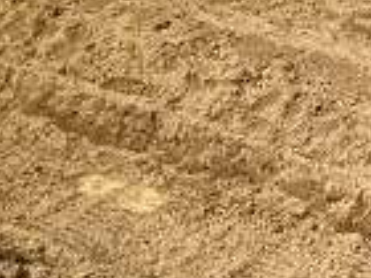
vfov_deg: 14.1
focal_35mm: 100
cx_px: 527
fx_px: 1072
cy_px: 371
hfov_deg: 17.9
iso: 50
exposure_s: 1/778
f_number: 2.4
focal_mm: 4.28
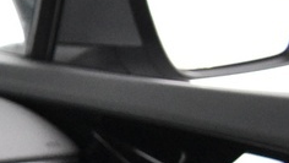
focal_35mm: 194
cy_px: 349
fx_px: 1487
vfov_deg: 6.1
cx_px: -598
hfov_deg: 8.9
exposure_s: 1/30
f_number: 3.5
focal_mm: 18
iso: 3200
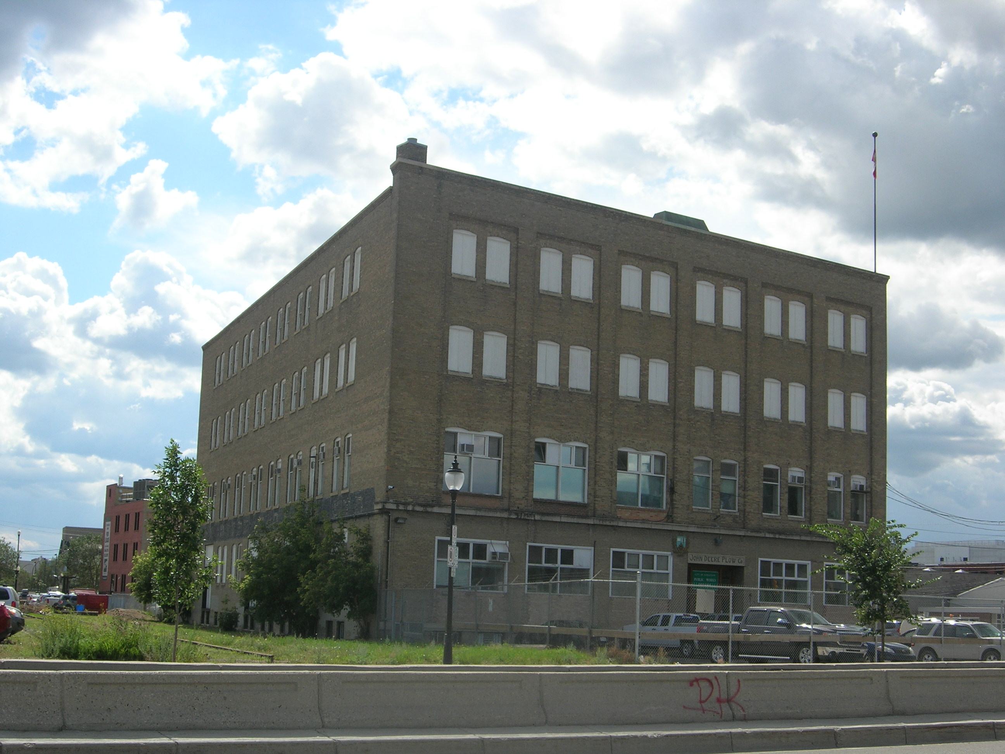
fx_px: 1481
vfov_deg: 28.6
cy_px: 377
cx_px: 502
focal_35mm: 51
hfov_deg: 37.5
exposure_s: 1/595
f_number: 5.4
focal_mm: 10.6
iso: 64
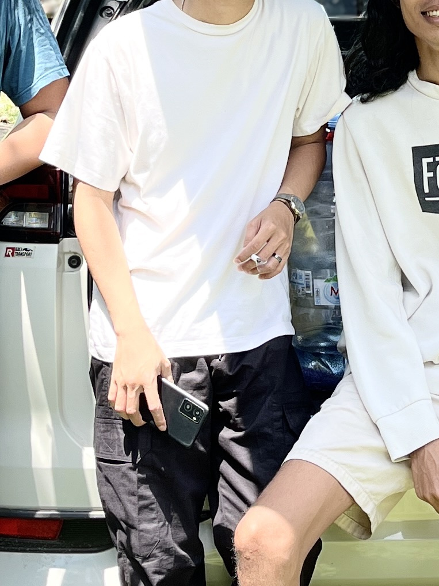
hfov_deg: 14.3
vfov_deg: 18.4
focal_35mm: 103
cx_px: 373
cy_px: -56
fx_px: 1742
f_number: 1.6
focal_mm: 5.1
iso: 50
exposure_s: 1/878
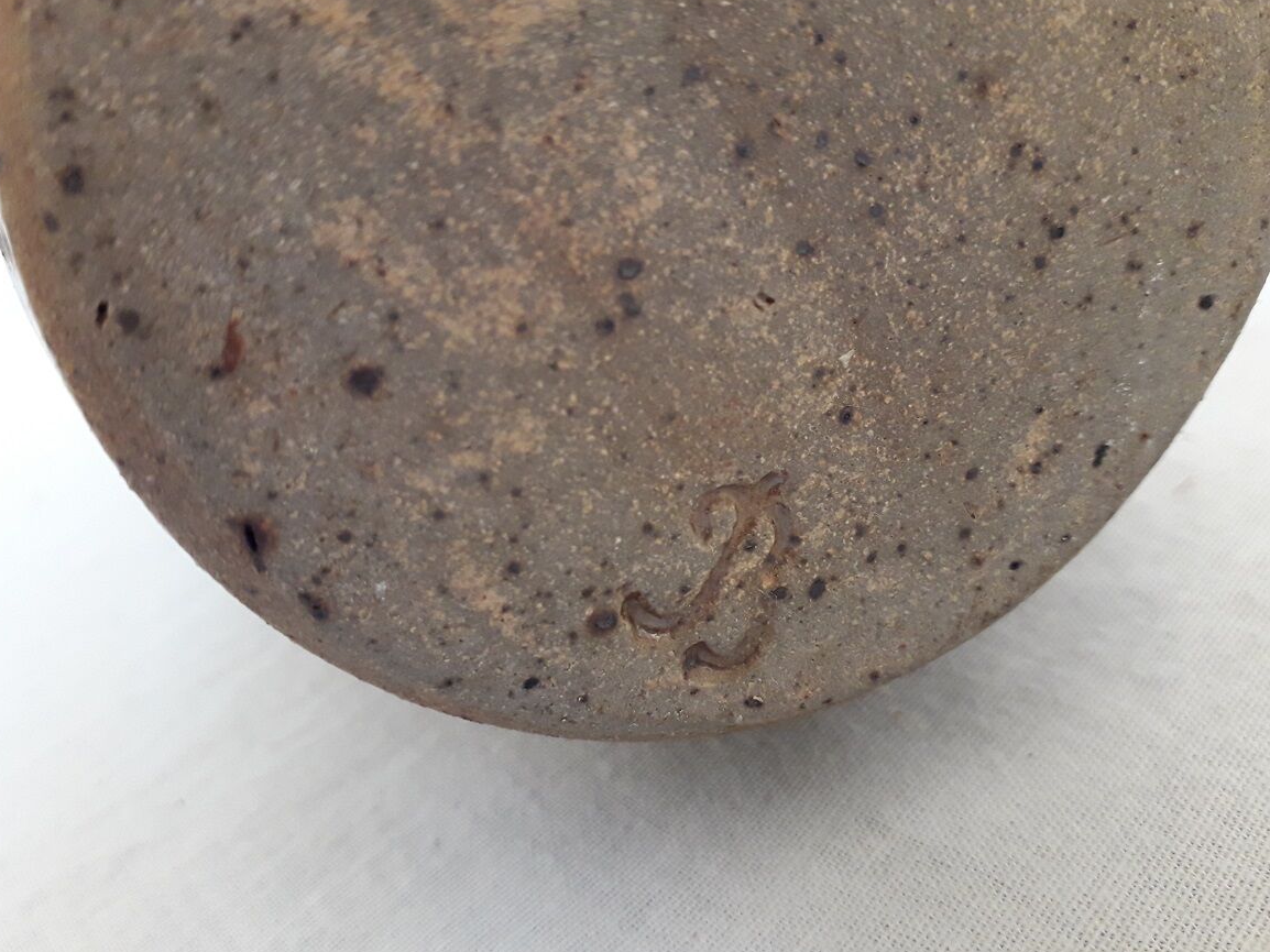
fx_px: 1064
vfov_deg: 48.2
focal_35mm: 29
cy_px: 466
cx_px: 632
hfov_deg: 61.7
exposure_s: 1/50
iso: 160
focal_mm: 3.6
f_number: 1.9
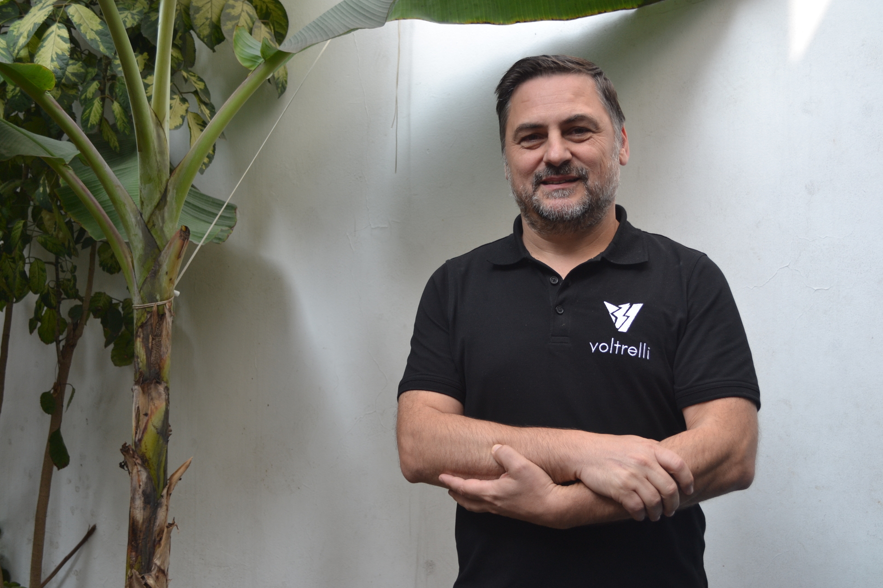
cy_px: 294
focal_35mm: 44
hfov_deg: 45.0
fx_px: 1067
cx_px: 442
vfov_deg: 30.8
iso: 180
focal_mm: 29
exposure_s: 1/125
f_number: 5.6
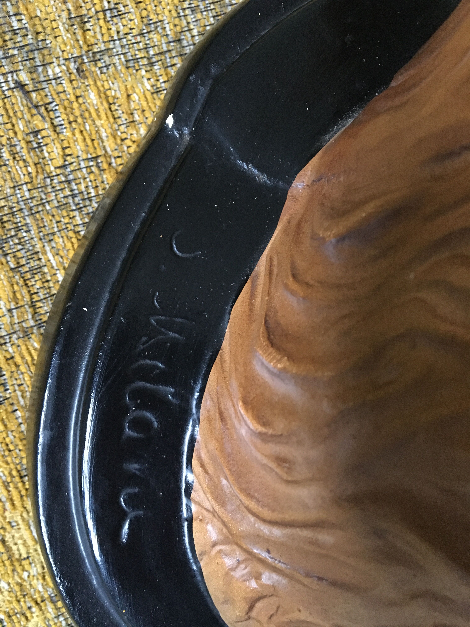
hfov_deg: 48.2
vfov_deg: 61.7
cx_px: 235
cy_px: 314
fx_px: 525
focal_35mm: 29
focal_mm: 4.15
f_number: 2.2
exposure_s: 1/17
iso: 250
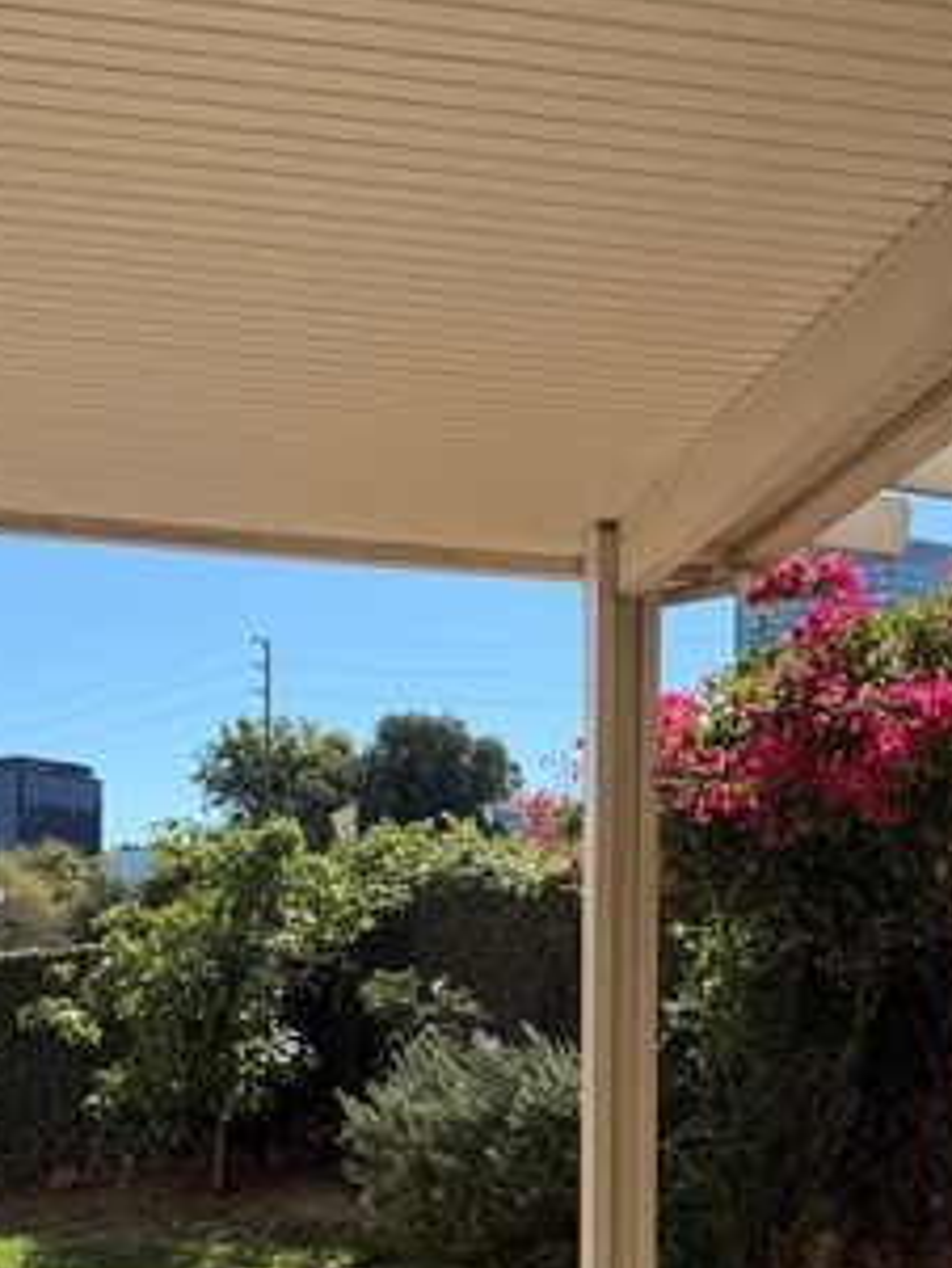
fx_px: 1869
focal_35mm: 51
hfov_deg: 28.6
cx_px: 510
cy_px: 986
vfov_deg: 36.4
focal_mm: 6.76
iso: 80
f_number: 1.78
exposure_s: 1/3021
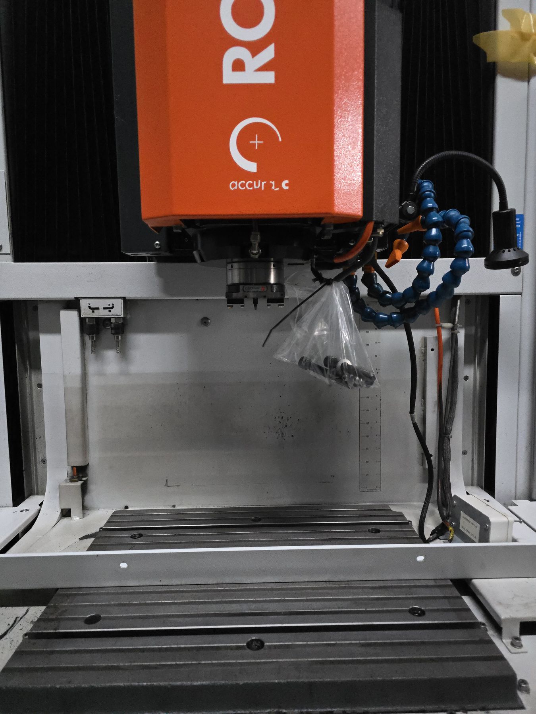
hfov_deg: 58.9
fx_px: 475
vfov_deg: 73.9
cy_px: 357
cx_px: 268
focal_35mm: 23
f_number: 1.7
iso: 1600
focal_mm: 6.3
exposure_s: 1/40
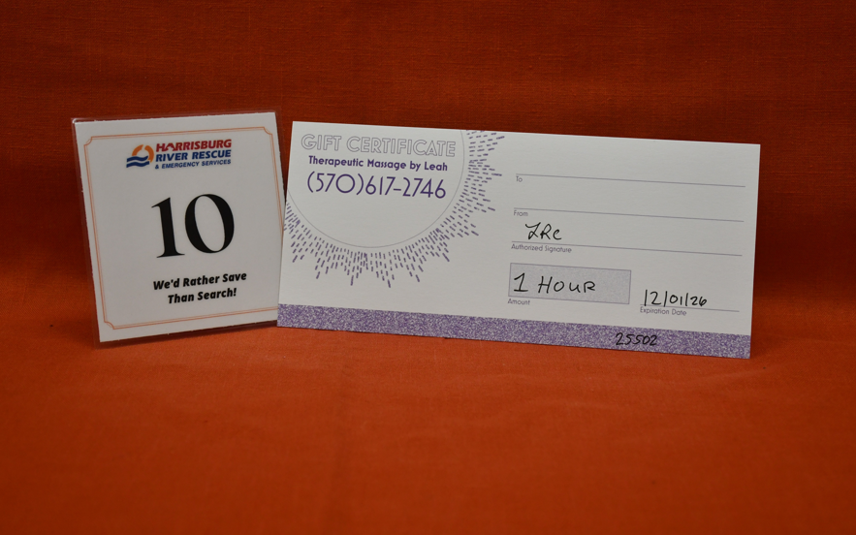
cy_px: 247
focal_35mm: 54
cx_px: 433
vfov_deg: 24.0
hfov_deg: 37.5
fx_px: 1260
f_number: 5.6
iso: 1000
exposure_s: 1/125
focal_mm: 35
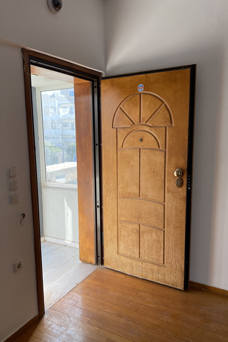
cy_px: 176
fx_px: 266
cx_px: 110
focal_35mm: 28
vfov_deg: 65.5
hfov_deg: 46.4
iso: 32
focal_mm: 4.25
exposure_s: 1/214
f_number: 1.8
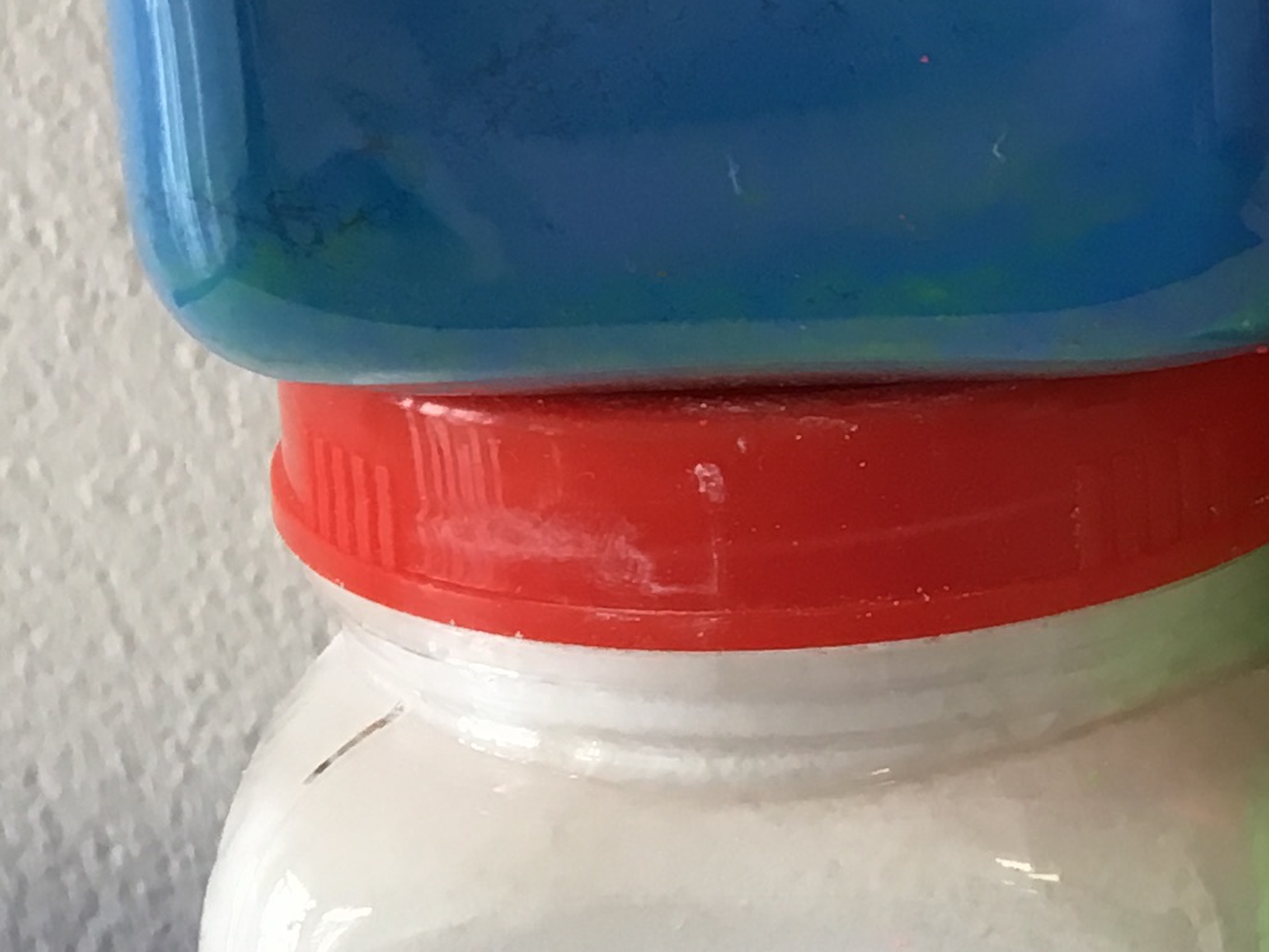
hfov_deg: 15.3
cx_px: 1993
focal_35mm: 117
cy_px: 159
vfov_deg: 12.6
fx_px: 4291
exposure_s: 1/33
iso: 32
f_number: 2.2
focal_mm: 4.15
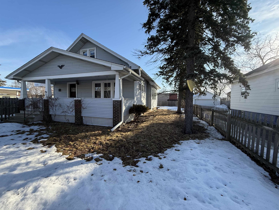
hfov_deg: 102.1
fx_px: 113
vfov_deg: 85.7
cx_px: 140
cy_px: 105
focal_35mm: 14
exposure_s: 1/789
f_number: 2.2
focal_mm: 2.22
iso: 64
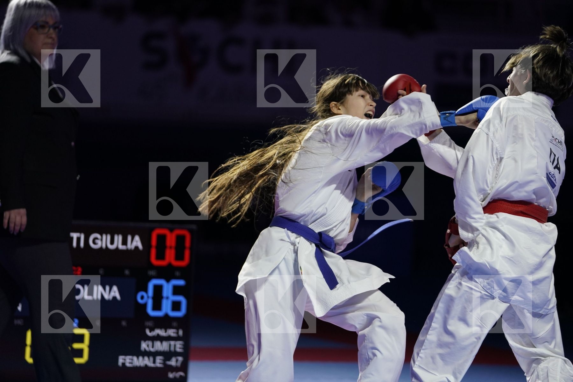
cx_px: 286
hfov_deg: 11.4
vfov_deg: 7.6
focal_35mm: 181
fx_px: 2881
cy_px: 191
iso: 1600
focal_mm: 181
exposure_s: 1/1000
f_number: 2.8
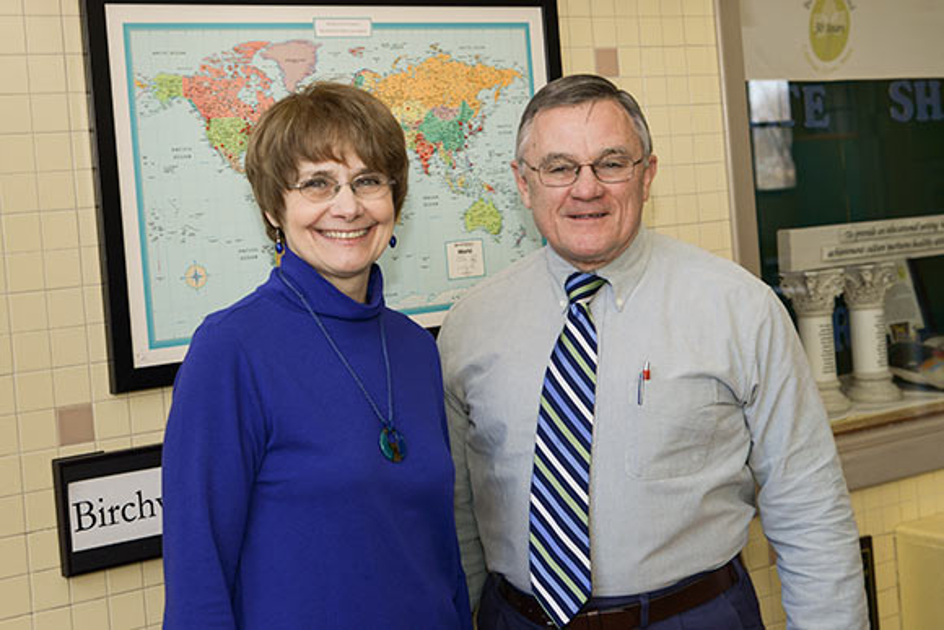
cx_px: 472
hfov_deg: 48.4
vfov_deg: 33.4
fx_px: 1049
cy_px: 315
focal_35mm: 40
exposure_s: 1/60
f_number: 8
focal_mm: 40
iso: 200
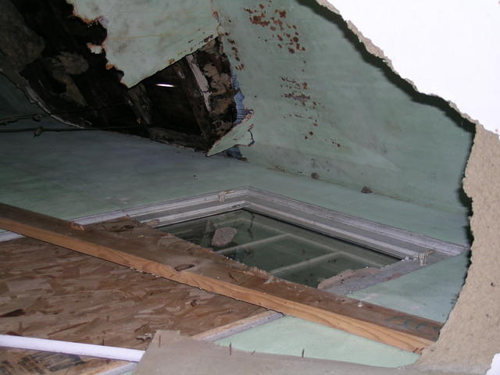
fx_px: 722
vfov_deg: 29.1
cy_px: 188
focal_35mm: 50
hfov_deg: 38.2
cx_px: 250
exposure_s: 1/60.1
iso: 50
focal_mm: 10.3
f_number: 3.4
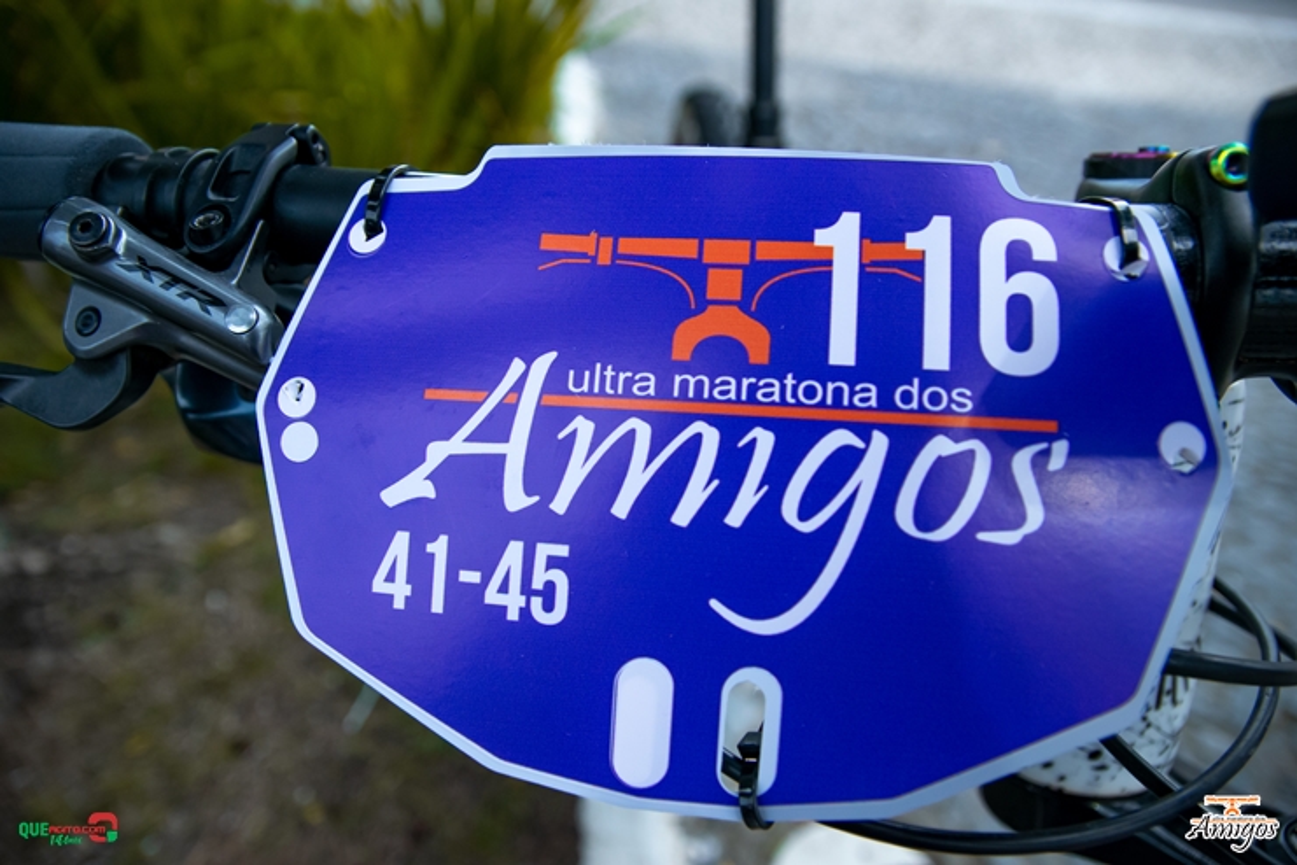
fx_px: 919
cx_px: 648
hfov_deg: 70.4
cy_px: 432
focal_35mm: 26
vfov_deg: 50.4
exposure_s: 1/160
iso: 800
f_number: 3.2
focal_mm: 17
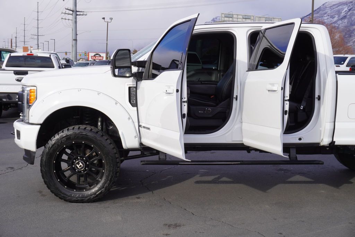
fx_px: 488
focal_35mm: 50
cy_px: 118
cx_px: 178
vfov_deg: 27.3
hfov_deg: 39.9
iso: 100
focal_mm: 33
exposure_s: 1/125
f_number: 9
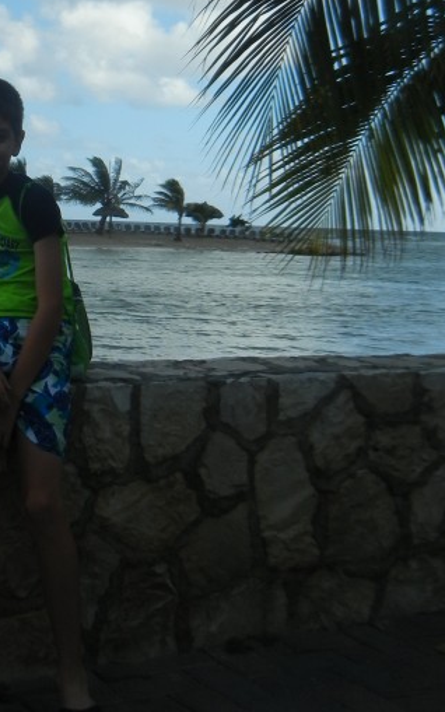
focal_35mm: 64
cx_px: -14
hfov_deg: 19.6
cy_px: 175
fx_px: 1242
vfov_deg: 31.4
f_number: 7
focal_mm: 5.4
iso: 160
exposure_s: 1/379
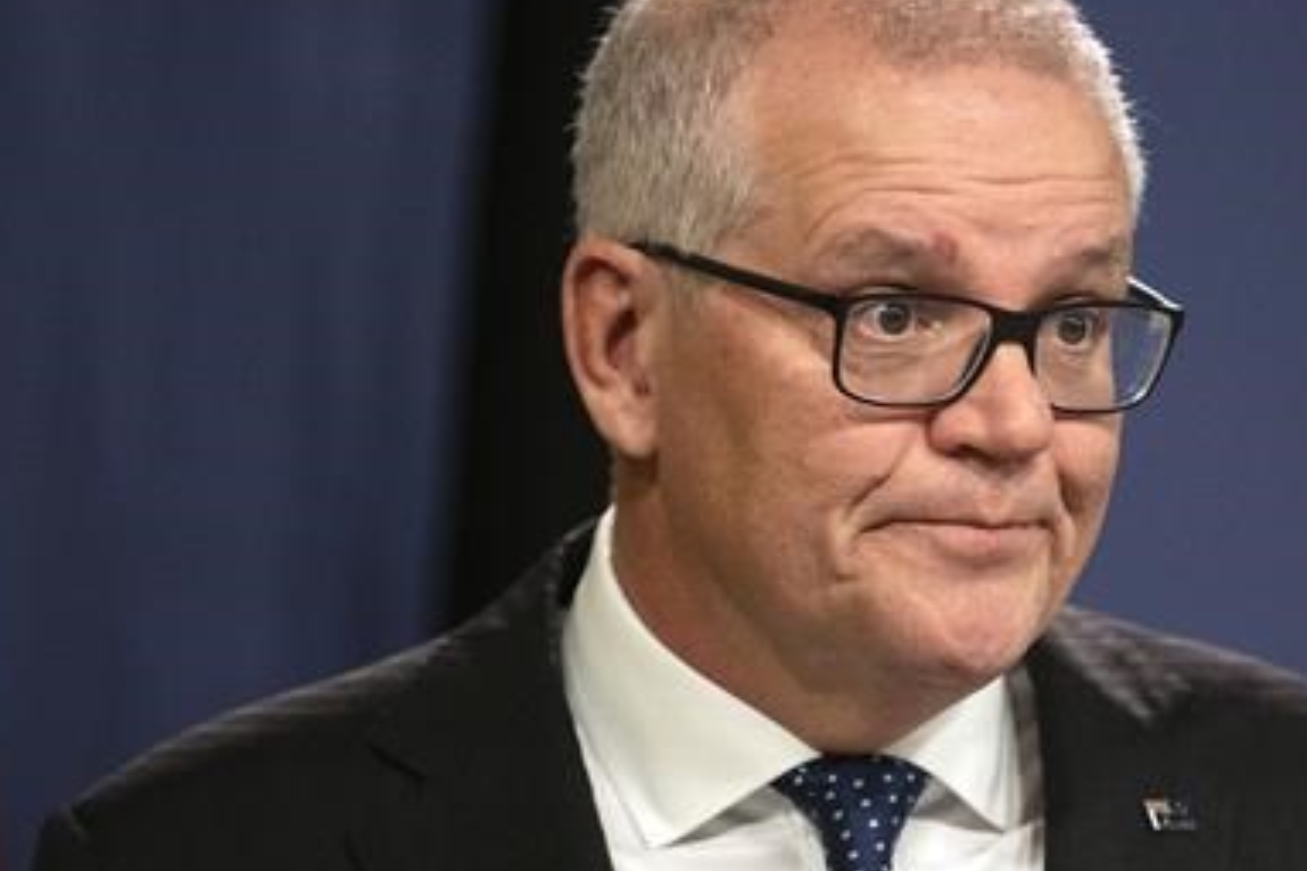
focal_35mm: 339
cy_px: 420
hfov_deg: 6.1
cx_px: 853
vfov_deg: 4.1
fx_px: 12302
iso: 5000
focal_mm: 200
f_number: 2.8
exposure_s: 1/1250
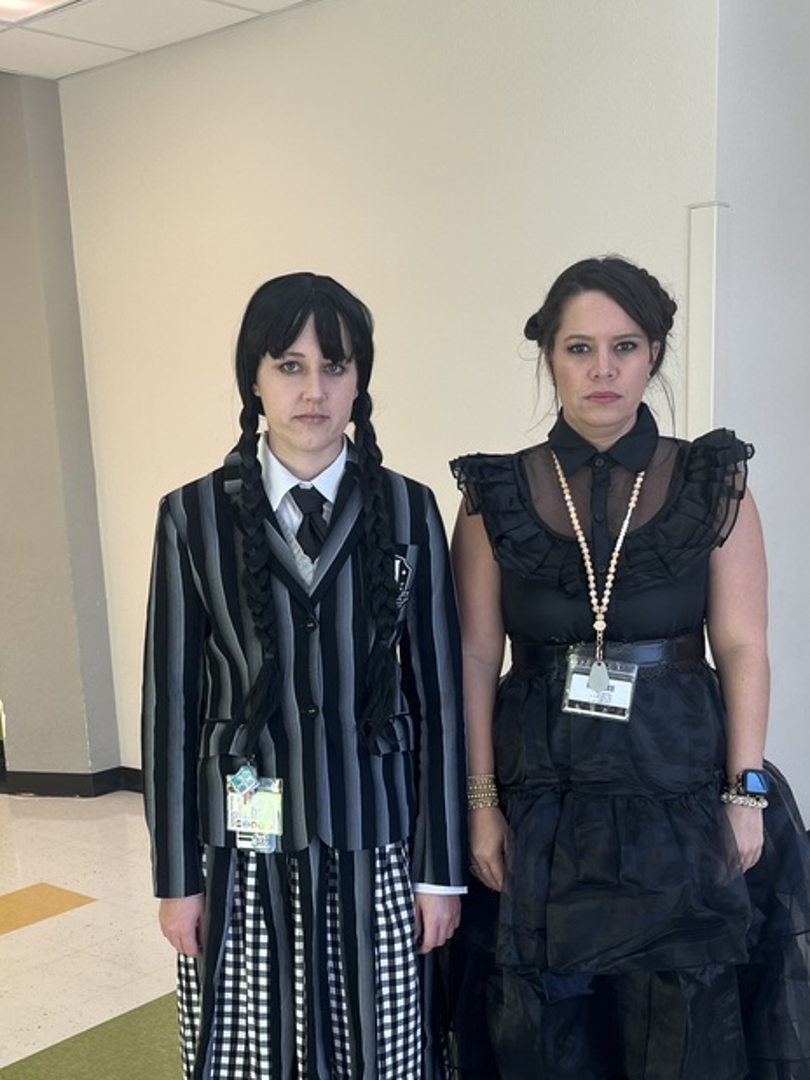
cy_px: 721
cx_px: 361
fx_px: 1342
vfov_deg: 43.2
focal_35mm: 43
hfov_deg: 33.6
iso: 50
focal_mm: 5.1
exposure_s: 1/121
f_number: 1.6
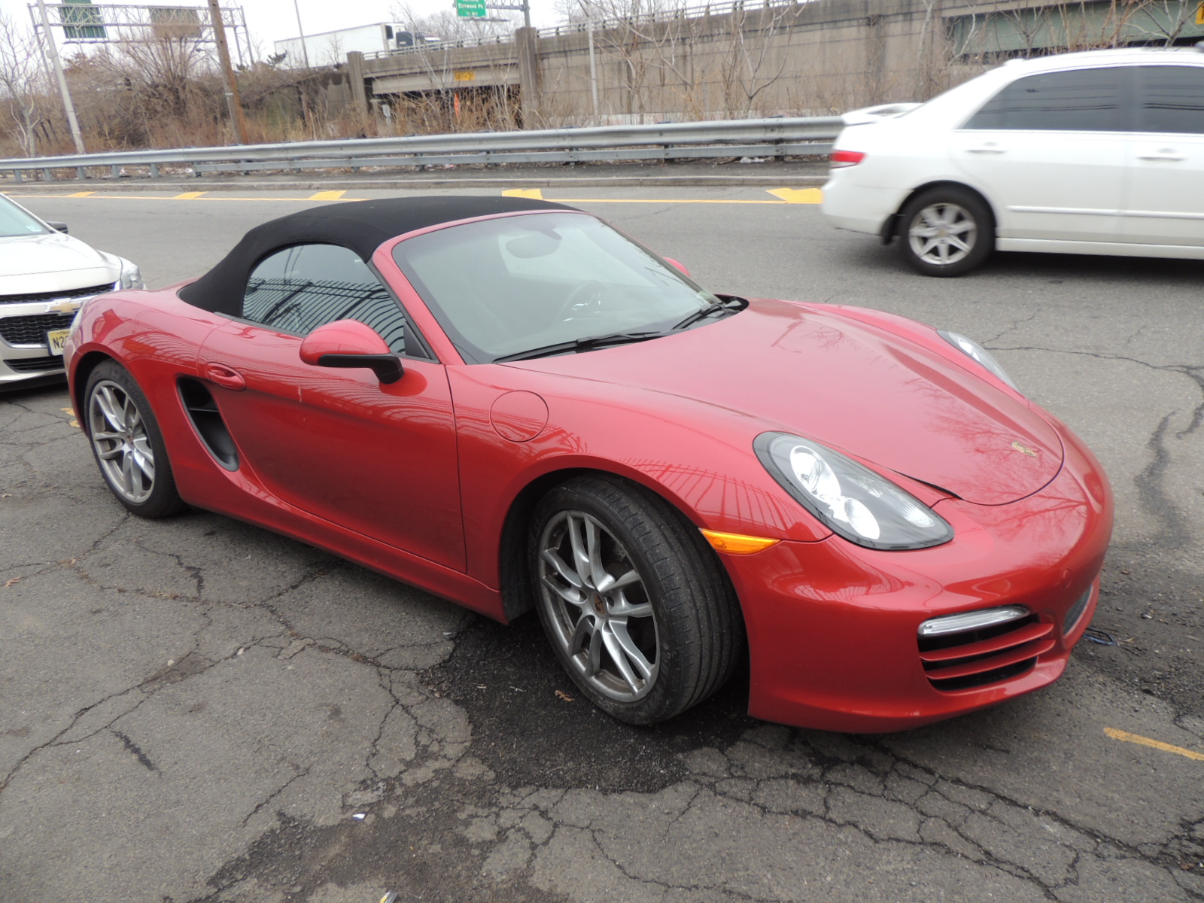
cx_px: 602
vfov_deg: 56.8
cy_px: 452
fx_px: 835
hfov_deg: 71.6
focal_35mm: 24
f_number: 3
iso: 100
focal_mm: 4.3
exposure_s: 1/250
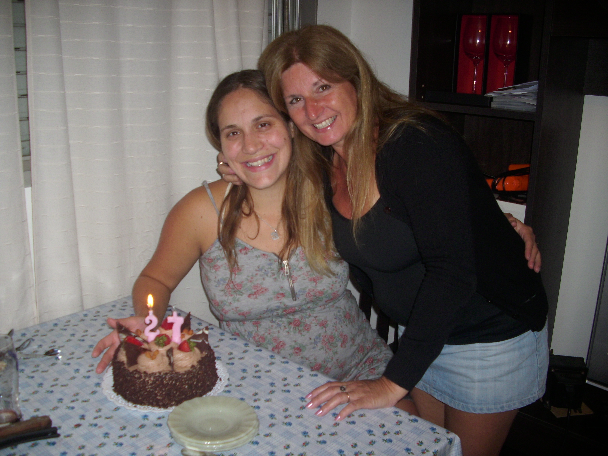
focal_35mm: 31
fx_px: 544
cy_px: 228
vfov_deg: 45.4
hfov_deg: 58.4
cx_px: 304
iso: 50
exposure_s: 1/30
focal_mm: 6.2
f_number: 2.8
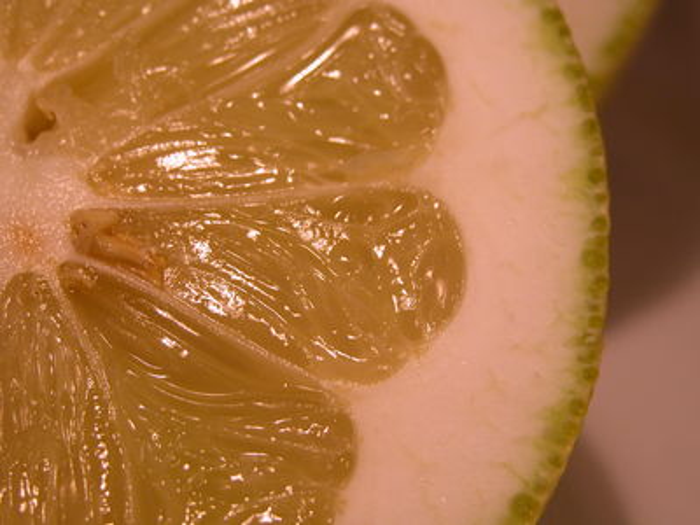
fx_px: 2164
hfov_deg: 18.4
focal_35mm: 107
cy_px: 262
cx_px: 350
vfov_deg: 13.8
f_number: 3.7
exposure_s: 1/148
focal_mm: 27.3
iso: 100
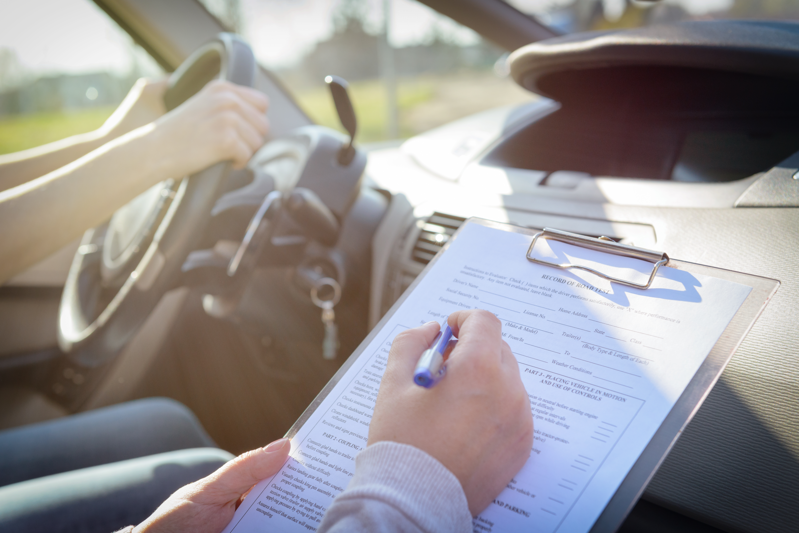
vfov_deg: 24.2
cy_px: 266
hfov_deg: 35.6
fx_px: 1243
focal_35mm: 56
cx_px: 400
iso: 640
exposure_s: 1/640
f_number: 5
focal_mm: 56
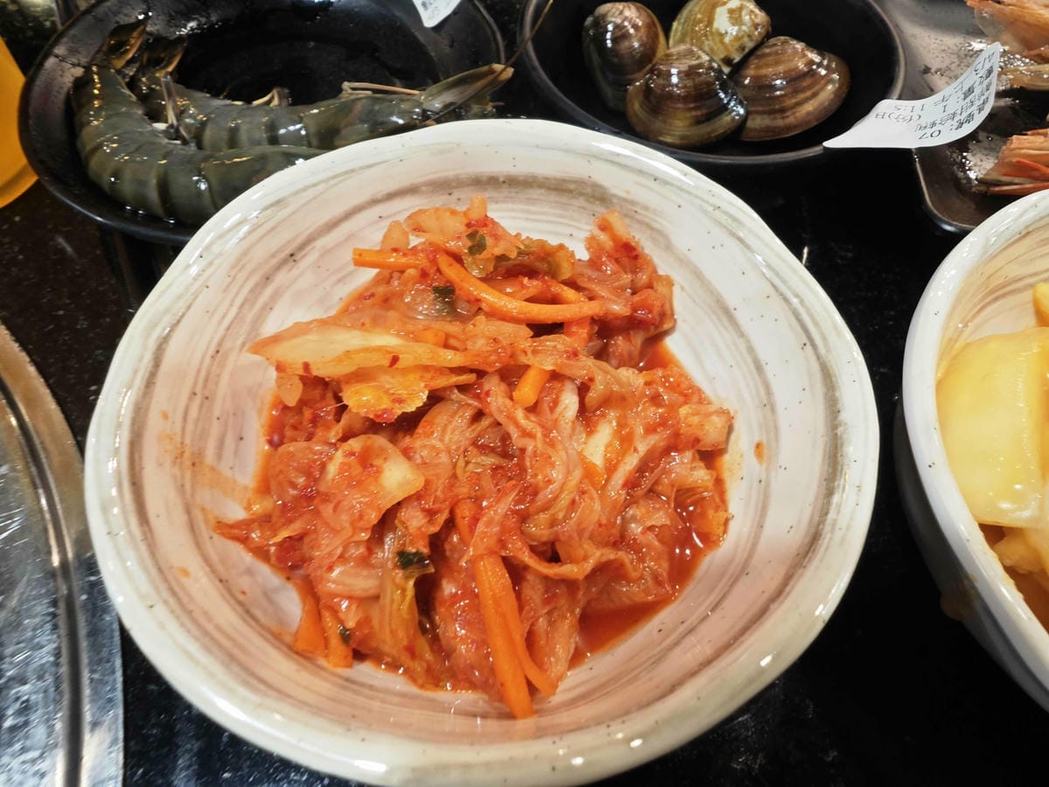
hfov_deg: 76.4
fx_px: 667
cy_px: 394
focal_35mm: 22
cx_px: 524
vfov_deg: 61.1
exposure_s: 1/30
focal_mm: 2.03
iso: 100
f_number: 1.8
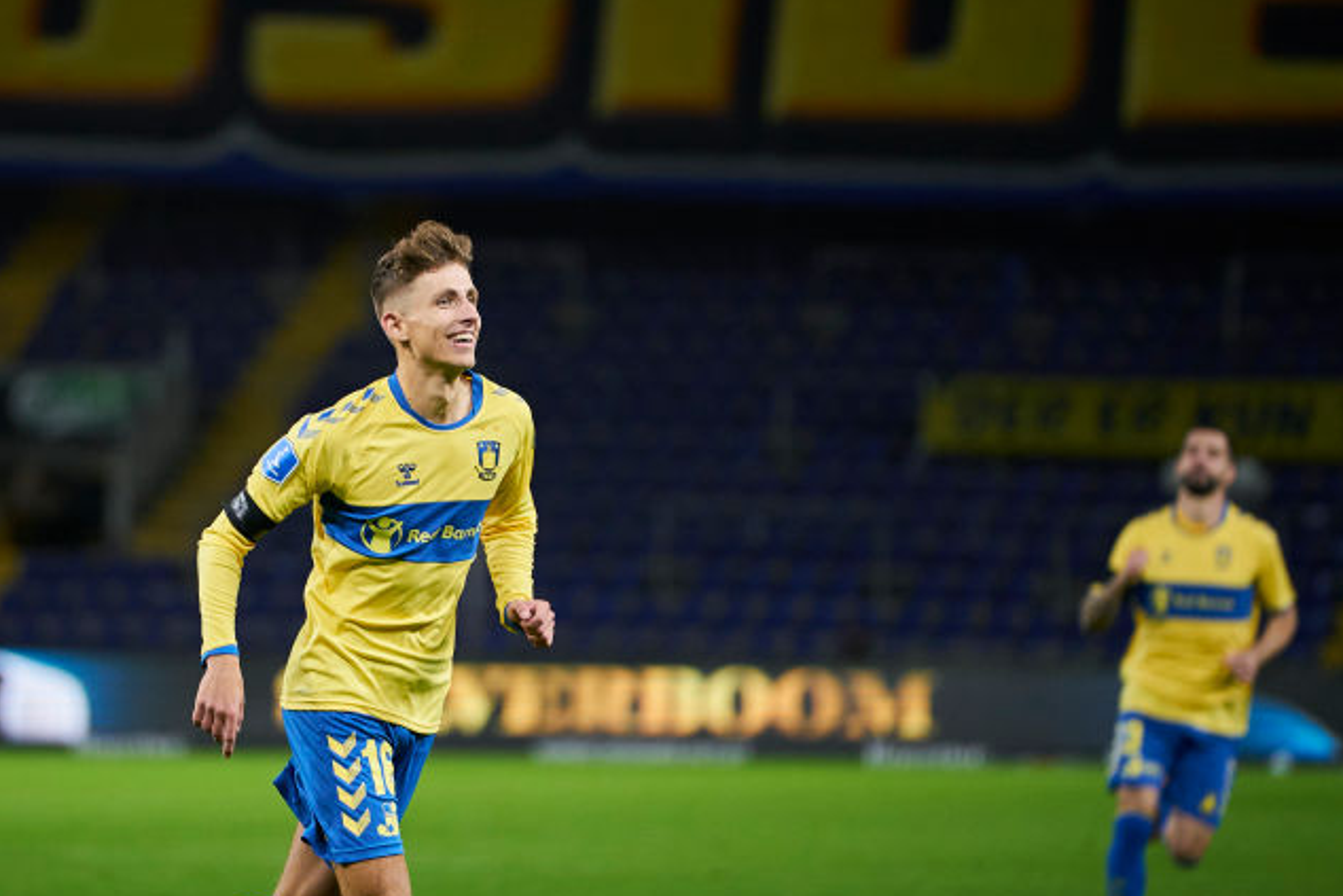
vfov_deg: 4.4
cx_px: 335
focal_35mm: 315
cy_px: 528
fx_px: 11753
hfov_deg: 6.5
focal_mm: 195
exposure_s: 1/1600
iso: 3200
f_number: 2.8
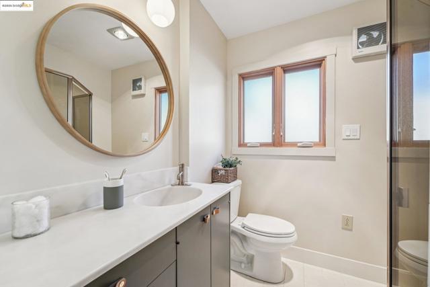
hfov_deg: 104.2
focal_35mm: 14
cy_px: 144
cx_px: 215
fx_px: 167
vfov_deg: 81.2
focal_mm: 14
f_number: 8
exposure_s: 1/30
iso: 640
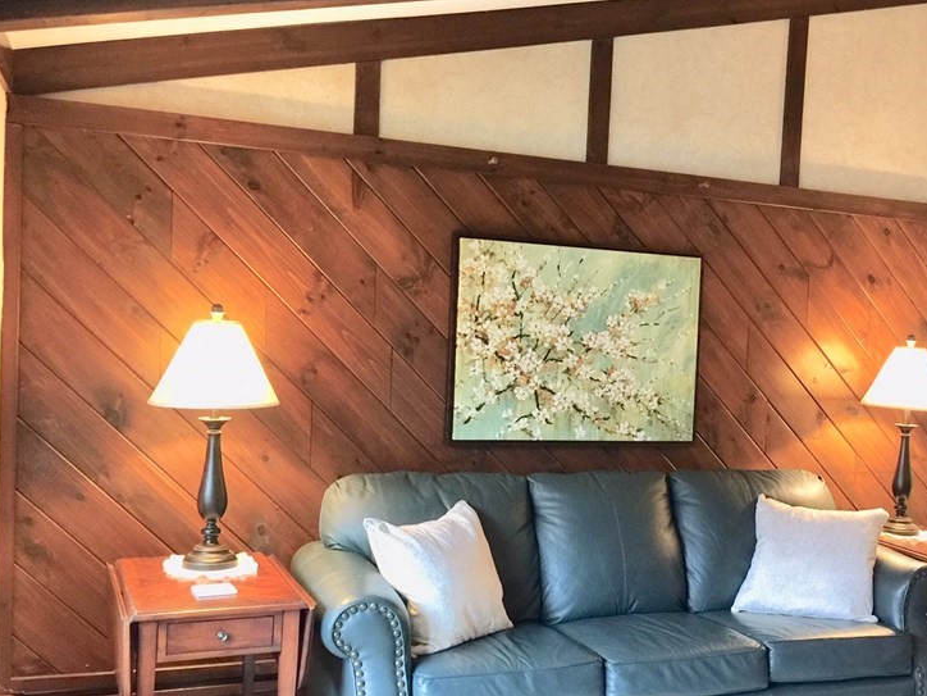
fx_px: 1098
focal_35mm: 41
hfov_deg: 44.8
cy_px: 400
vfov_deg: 35.1
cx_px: 649
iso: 100
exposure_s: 1/10
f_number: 2.2
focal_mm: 4.15
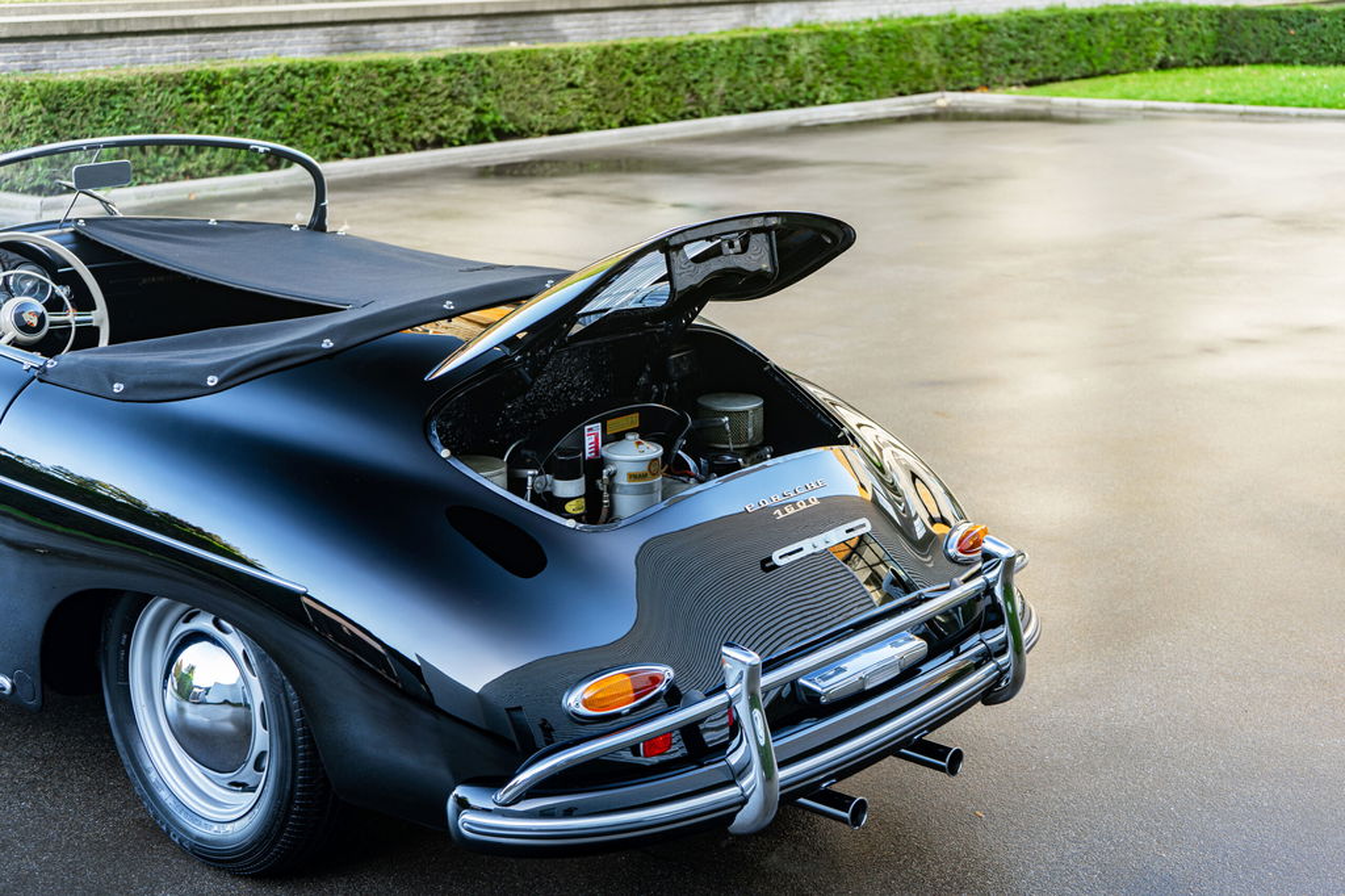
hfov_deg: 38.9
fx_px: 1905
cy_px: 448
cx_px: 672
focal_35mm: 51
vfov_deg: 26.5
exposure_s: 1/15
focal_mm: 51
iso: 100
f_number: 4.5
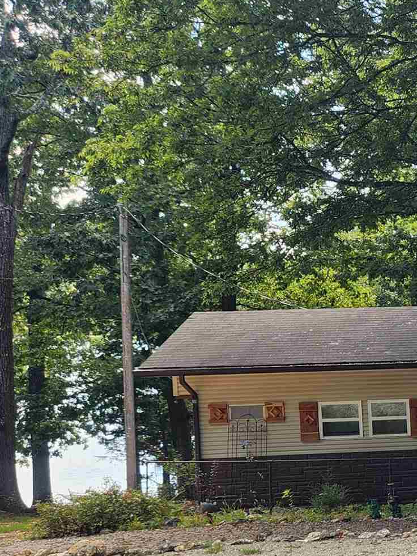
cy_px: 386
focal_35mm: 72
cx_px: 775
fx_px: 1156
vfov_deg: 26.8
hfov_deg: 16.6
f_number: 1.8
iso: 20
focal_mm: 5.4
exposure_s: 1/186
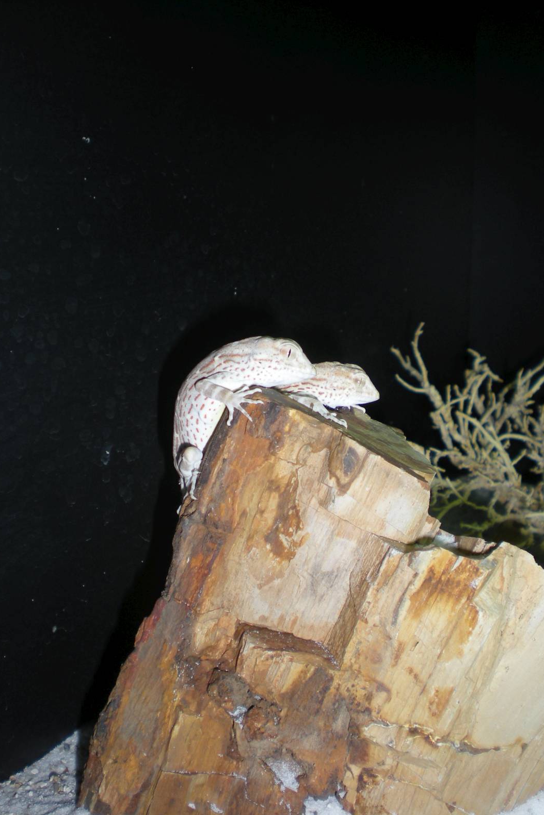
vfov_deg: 48.5
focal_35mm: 40
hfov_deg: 33.4
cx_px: 287
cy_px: 411
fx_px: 907
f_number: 3.1
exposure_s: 1/60
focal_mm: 6.3
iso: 64
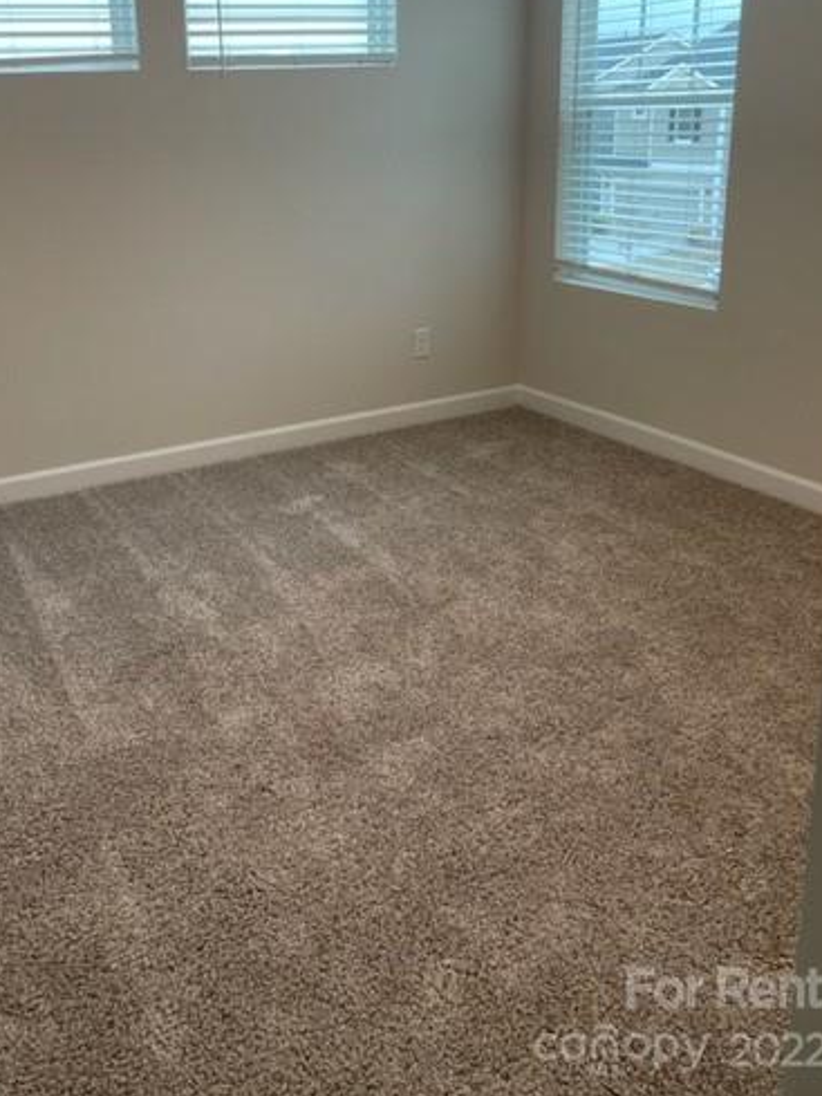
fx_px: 1076
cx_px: 311
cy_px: 401
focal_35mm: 34
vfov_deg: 53.3
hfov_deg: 41.5
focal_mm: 4.2
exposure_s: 1/60
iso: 80
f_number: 1.6
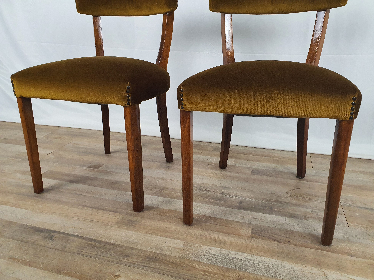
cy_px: 140
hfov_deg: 67.3
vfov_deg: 53.1
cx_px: 187
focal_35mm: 26
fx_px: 281
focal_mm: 4.3
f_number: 2.4
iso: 320
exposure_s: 1/100
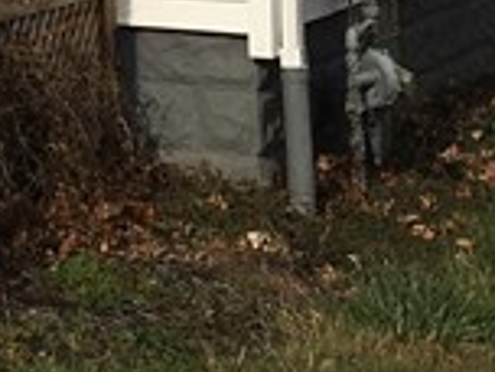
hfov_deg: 9.7
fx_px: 2788
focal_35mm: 195
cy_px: -640
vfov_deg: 7.0
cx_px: -358
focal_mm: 4.15
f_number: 2.2
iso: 25
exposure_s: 1/2959
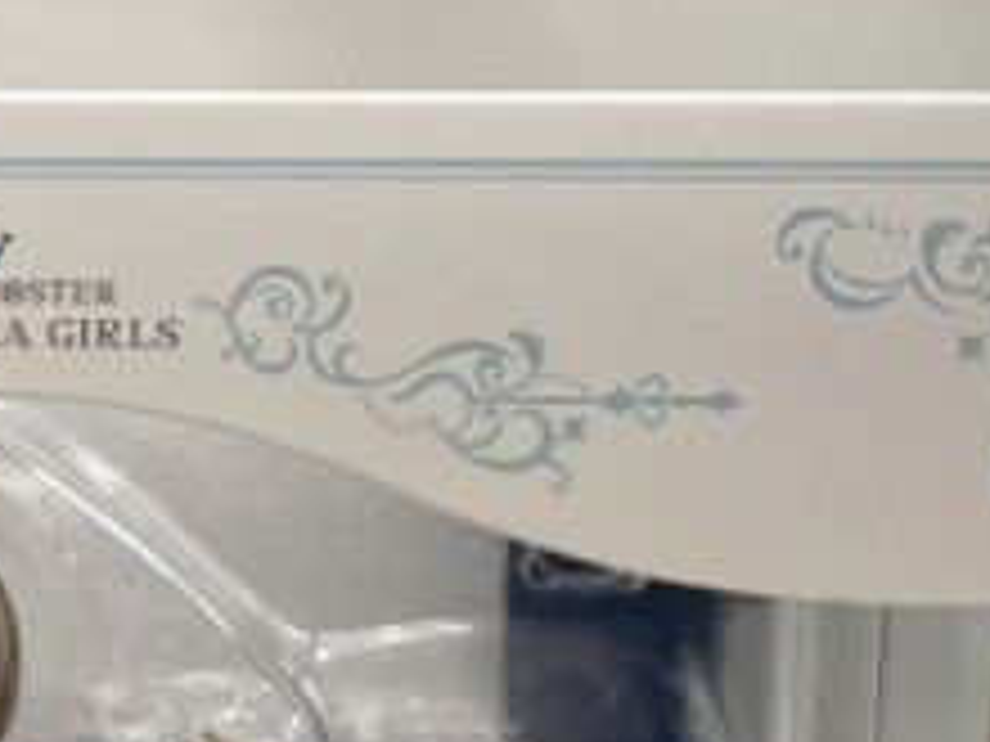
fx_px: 3375
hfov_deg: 16.0
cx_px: -194
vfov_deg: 11.2
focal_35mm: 118
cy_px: 1556
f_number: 1.6
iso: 125
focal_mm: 4.2
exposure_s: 1/100
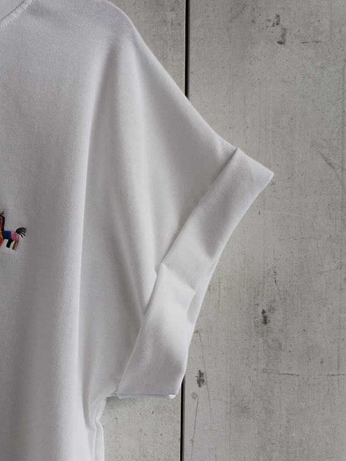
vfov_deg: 22.8
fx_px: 1133
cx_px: -123
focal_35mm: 85
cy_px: 342
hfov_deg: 16.3
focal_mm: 4.75
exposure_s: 1/128
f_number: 1.8
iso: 99
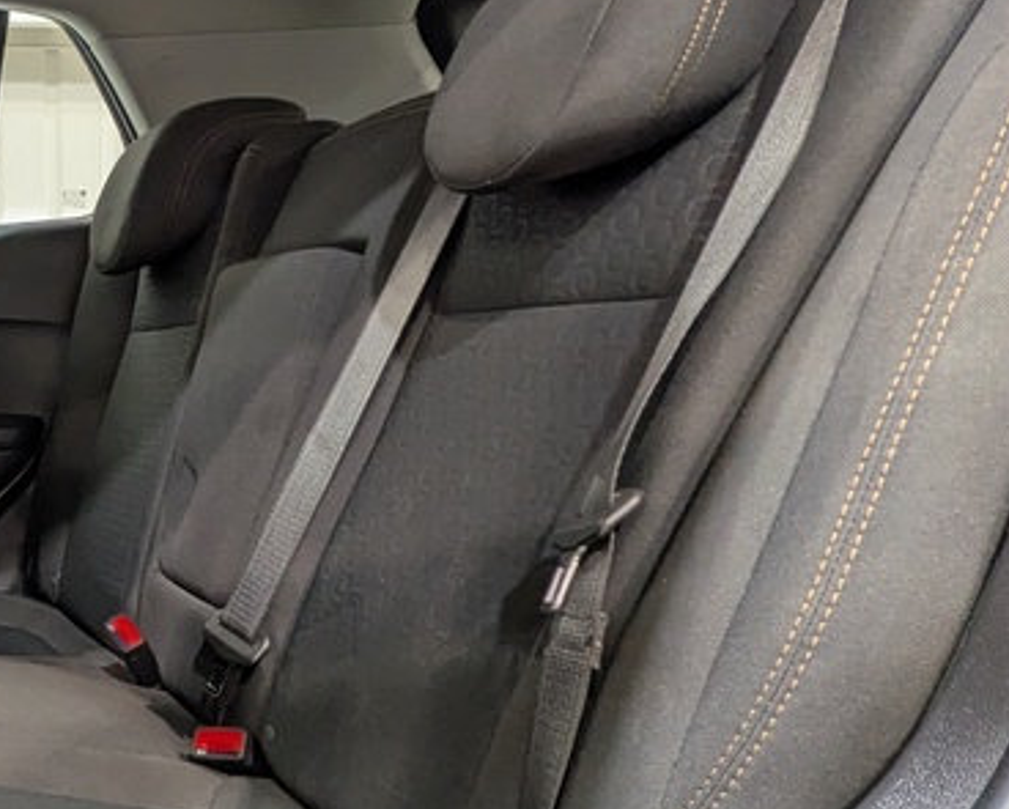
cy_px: 557
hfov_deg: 40.8
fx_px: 1136
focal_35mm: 38
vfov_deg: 38.6
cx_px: -36
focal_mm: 1.83
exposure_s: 1/33.3
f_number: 2.2
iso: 134
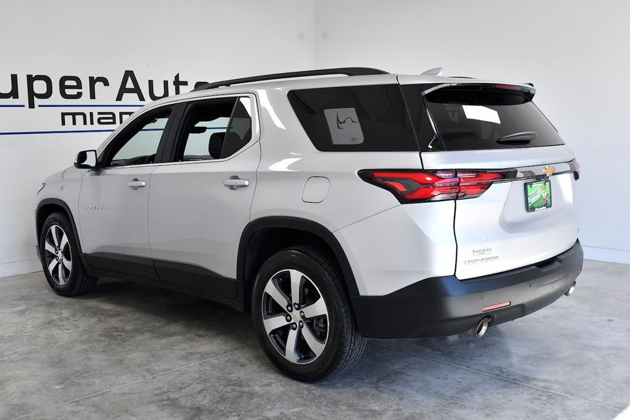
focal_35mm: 36
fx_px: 630
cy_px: 210
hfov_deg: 53.1
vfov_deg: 36.9
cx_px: 315
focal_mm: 24
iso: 1250
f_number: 4.5
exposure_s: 1/1250
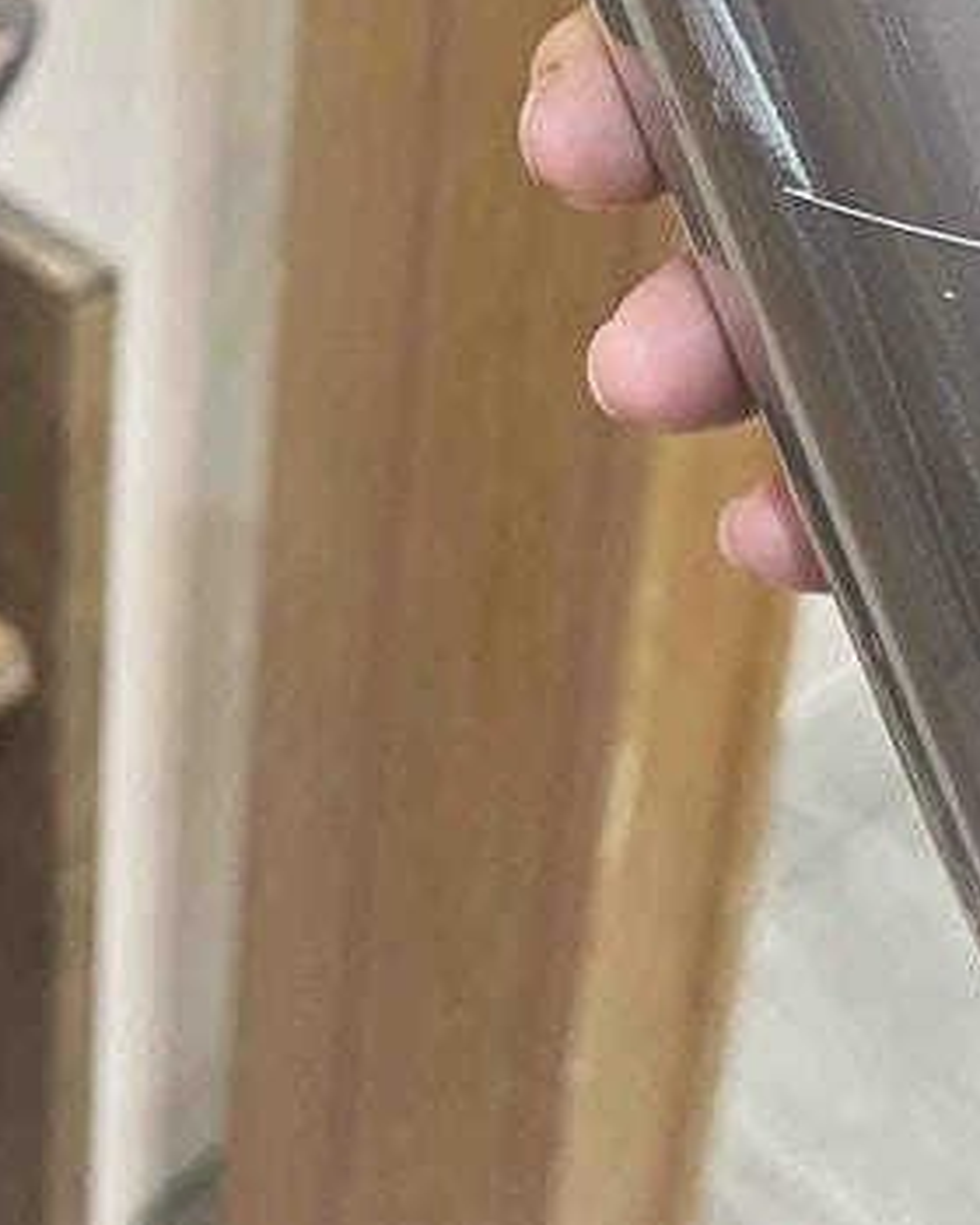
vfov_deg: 20.6
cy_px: -228
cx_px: 966
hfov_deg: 17.3
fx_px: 3154
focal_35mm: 87
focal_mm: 5.7
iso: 80
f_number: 1.5
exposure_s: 1/60
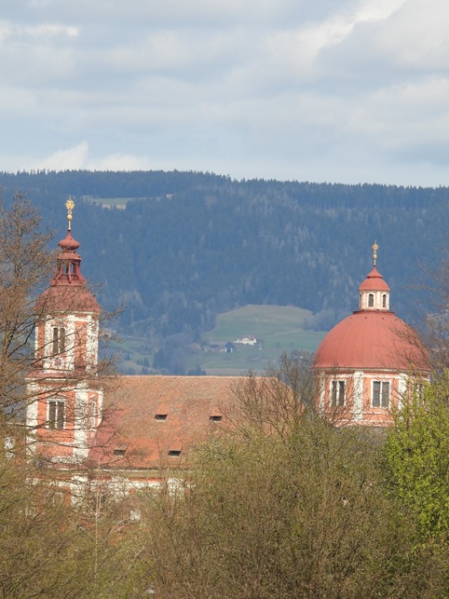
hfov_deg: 3.7
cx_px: 239
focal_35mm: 398
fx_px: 6885
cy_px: 349
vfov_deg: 5.0
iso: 100
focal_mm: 57.1
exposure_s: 1/250
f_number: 5
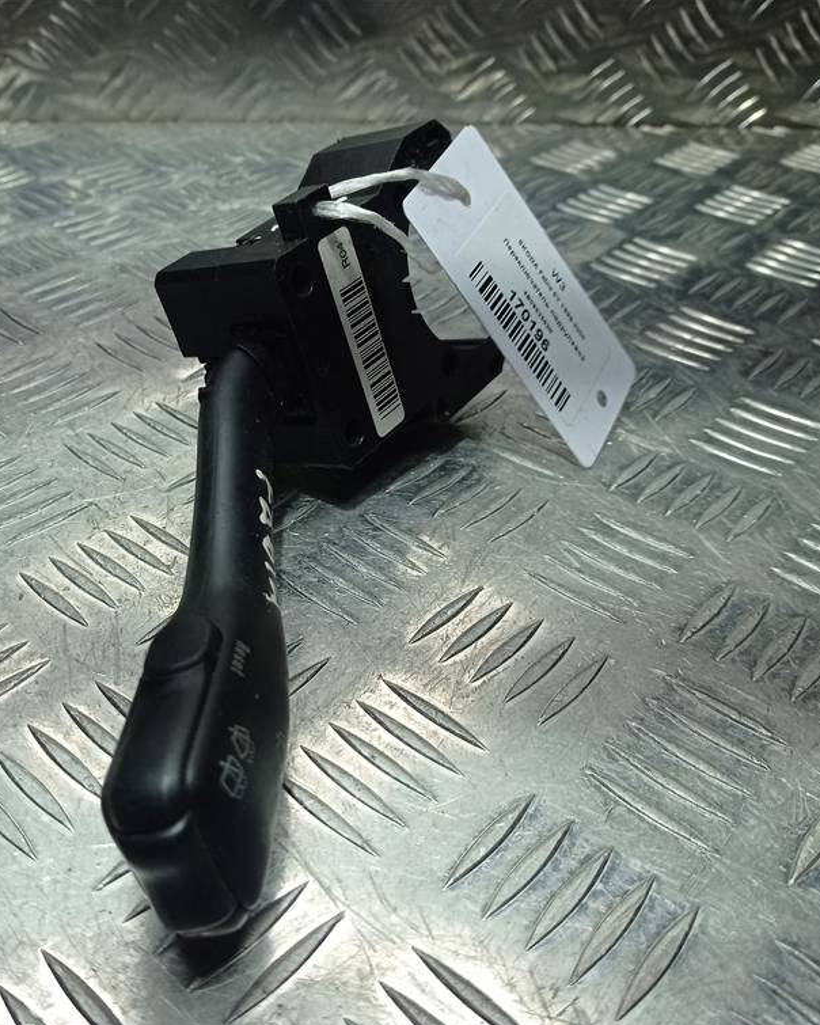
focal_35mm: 37
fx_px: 1122
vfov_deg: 49.1
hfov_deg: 39.8
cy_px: 518
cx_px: 297
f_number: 1.79
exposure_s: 1/428
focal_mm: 4.7
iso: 103
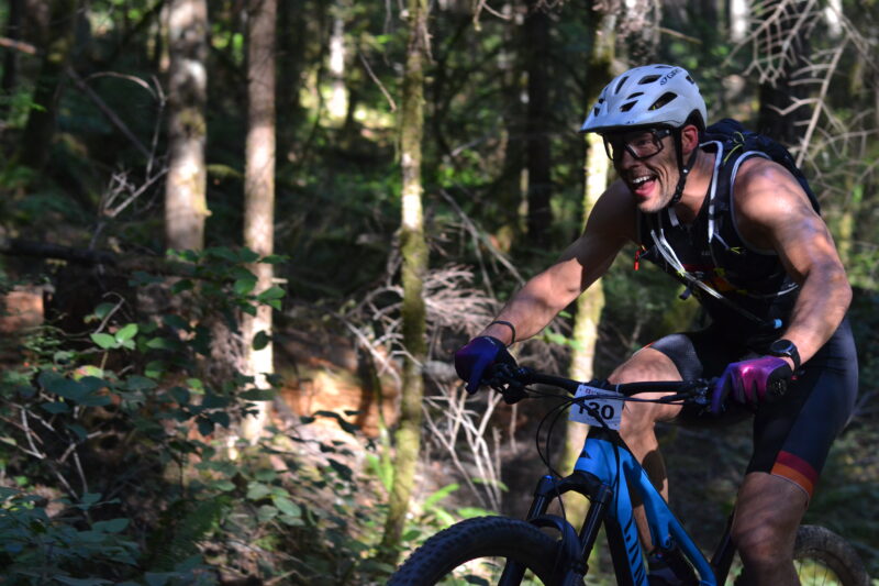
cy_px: 293
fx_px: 1831
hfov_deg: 27.0
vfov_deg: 18.2
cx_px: 440
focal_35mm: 75
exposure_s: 1/500
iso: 1000
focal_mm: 50
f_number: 2.8
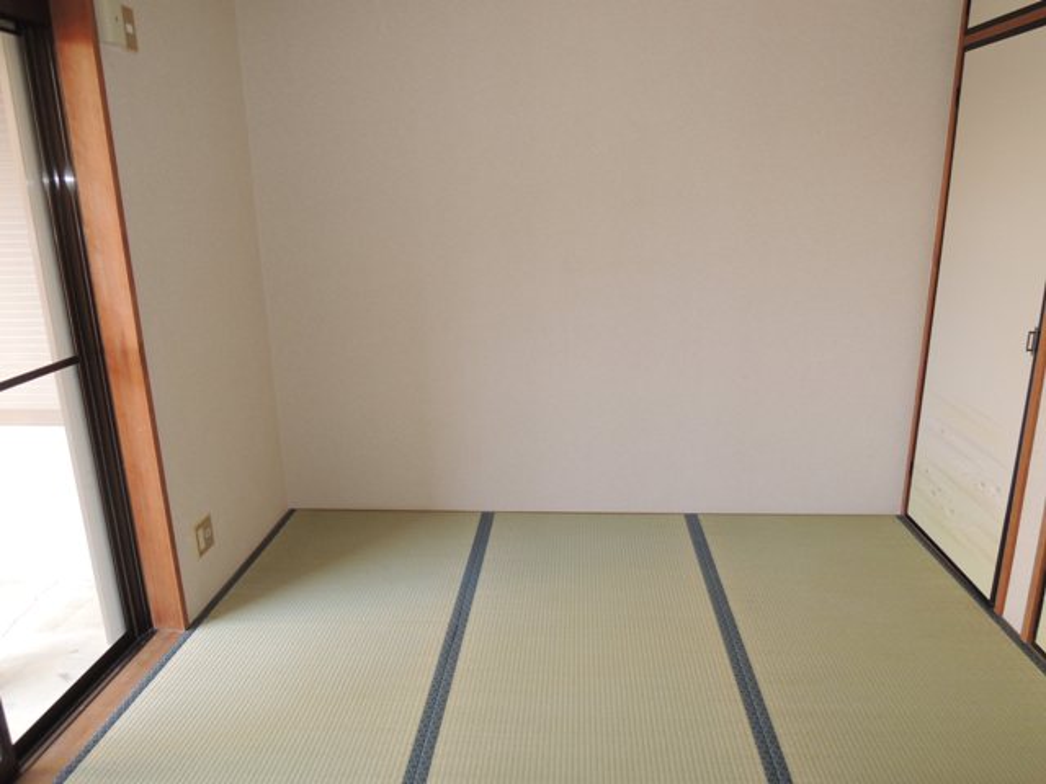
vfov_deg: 56.8
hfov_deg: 71.6
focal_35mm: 24
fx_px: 725
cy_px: 392
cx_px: 523
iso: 200
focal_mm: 4.3
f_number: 2.8
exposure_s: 1/40
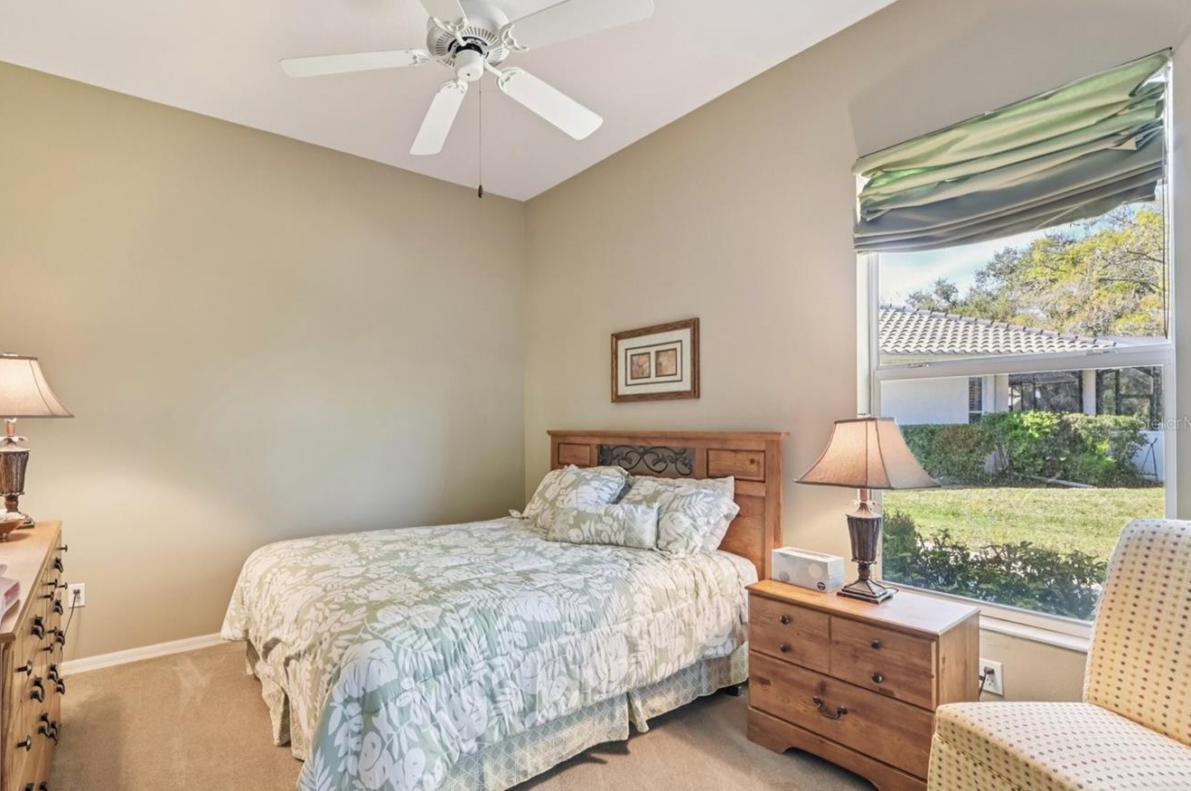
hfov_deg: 92.5
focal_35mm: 17
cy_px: 423
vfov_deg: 70.2
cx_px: 494
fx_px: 562
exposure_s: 1/10
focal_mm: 14
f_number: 8
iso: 400
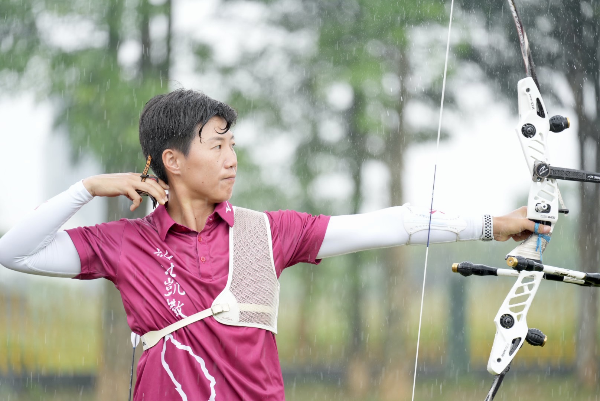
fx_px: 5003
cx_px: 300
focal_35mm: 300
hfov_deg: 6.9
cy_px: 200
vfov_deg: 4.6
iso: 400
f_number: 5.6
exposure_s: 1/320
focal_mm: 300
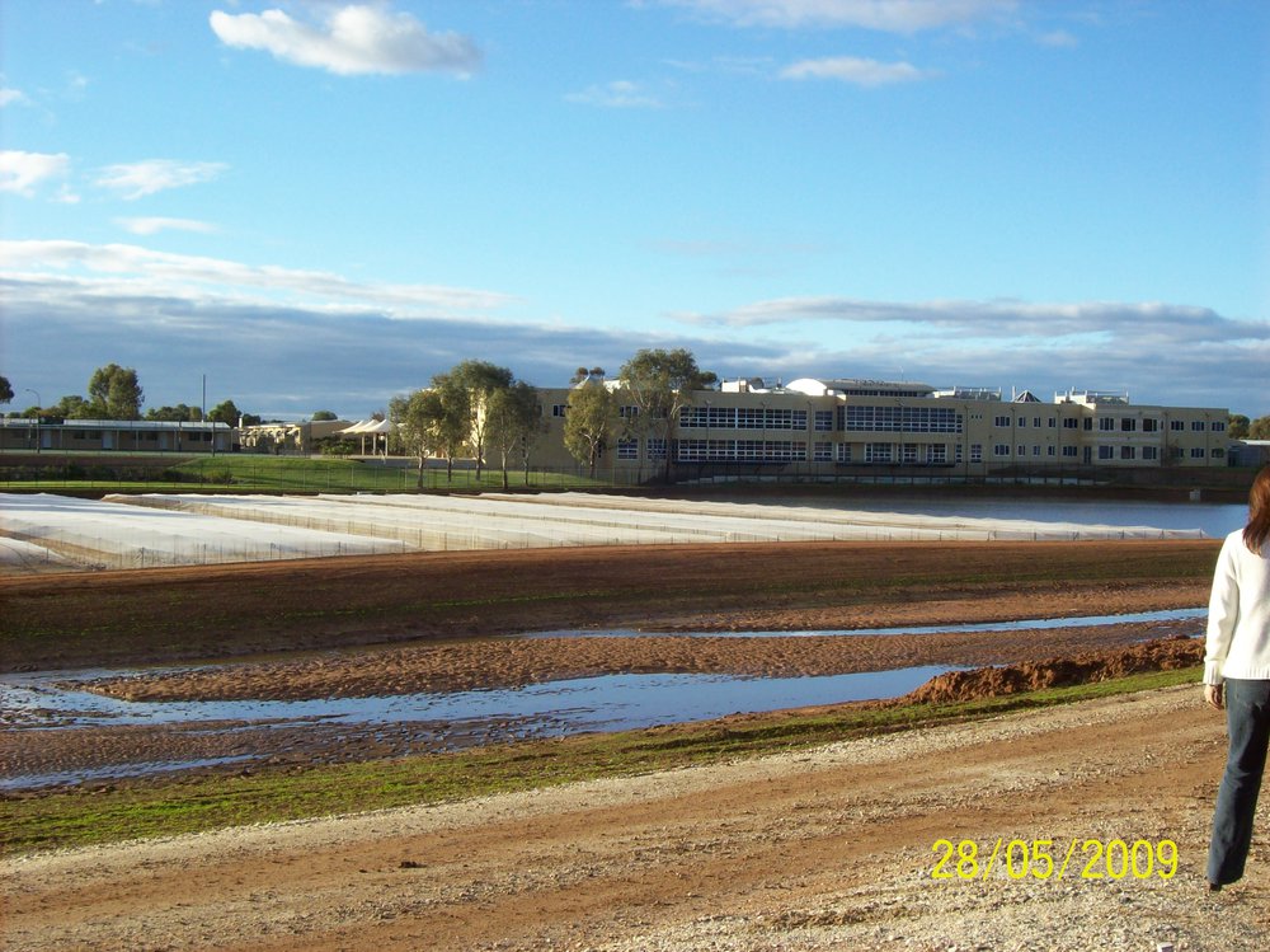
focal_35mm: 45
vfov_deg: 32.2
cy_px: 476
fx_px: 1650
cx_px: 635
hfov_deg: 42.1
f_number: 5.4
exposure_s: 1/248
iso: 80
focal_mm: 7.6
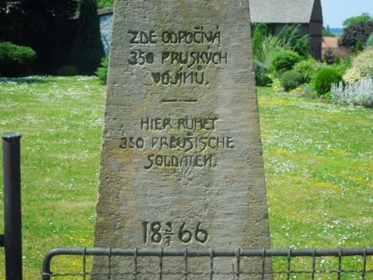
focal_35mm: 61
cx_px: 186
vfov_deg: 24.0
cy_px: 140
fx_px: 657
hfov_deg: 31.7
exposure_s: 1/400
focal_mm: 11
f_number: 8.6
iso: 400
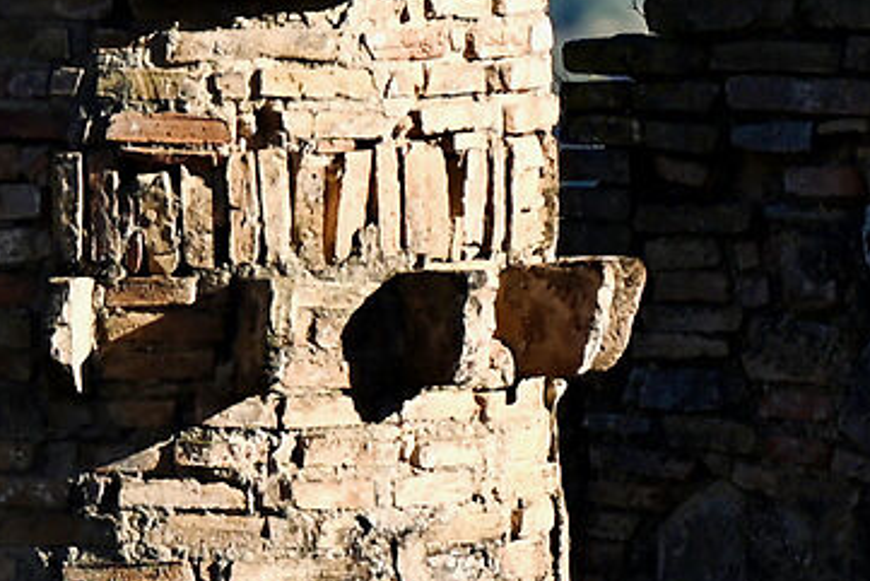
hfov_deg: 2.7
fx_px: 18470
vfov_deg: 1.8
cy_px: 157
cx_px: -935
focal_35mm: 764
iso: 50
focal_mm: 115
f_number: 2.8
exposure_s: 1/2000
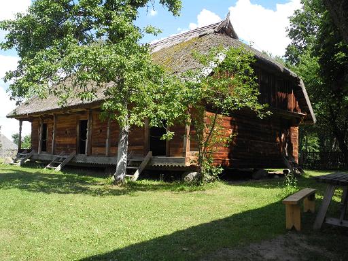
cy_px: 130
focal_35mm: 35
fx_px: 352
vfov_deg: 40.7
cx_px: 174
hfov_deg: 52.6
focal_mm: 7.4
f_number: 3.2
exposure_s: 1/640
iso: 100
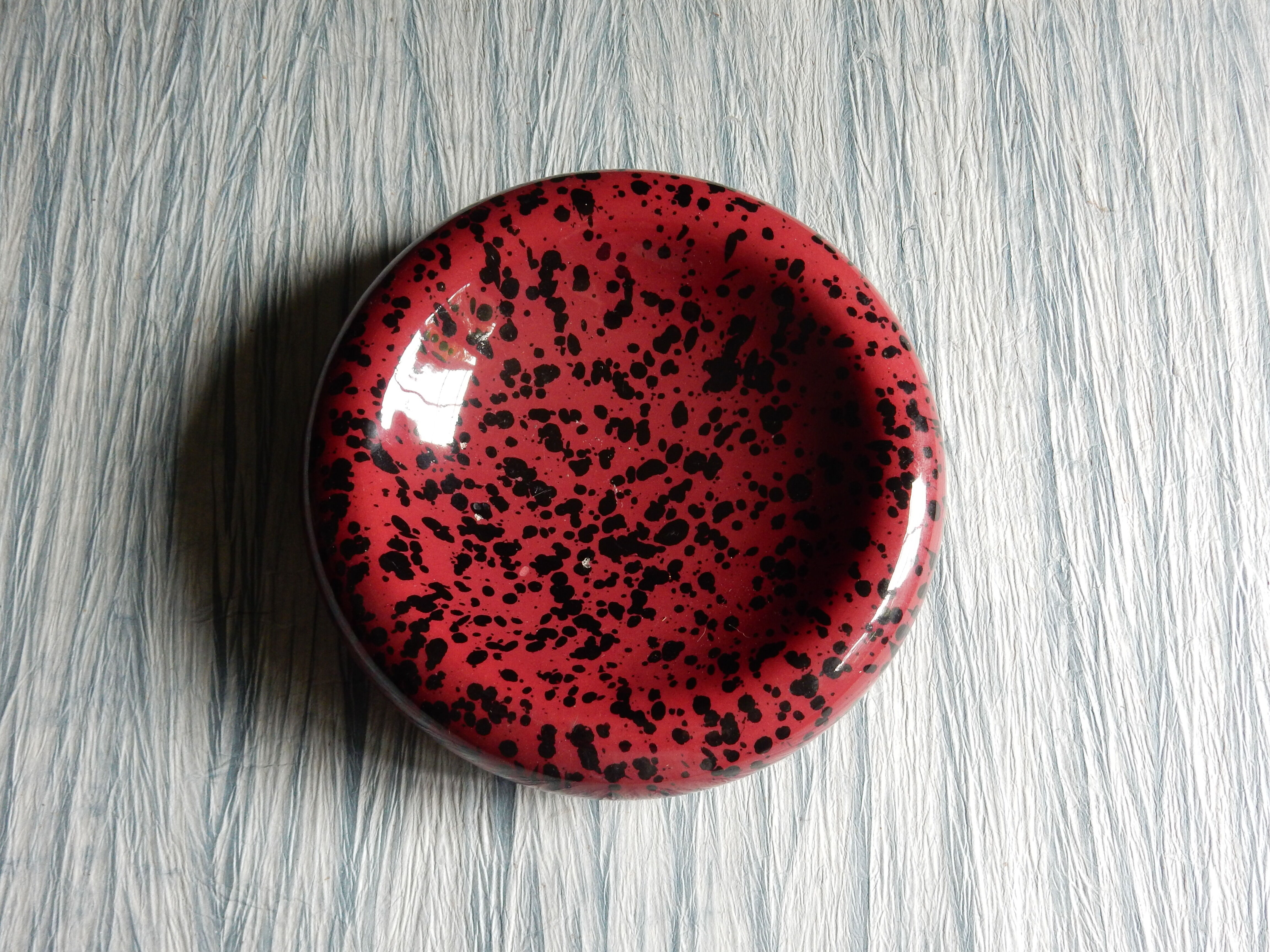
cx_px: 635
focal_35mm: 36
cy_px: 476
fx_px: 1321
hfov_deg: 51.4
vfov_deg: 39.7
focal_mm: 6.4
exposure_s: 1/30
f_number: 4
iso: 250
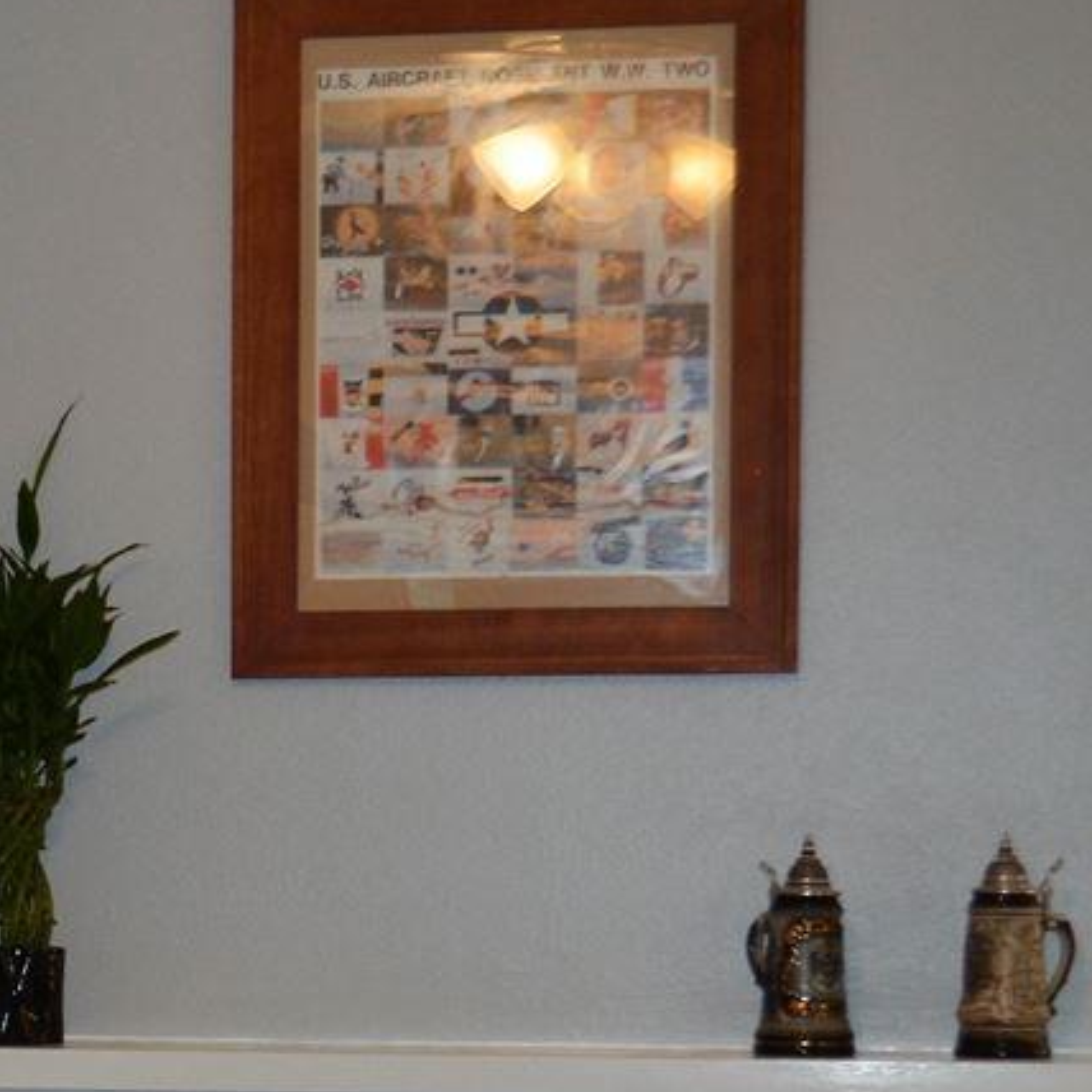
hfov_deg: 12.8
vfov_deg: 13.0
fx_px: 4756
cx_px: -212
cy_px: 1052
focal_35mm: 133
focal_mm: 35
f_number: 5
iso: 640
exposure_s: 1/60
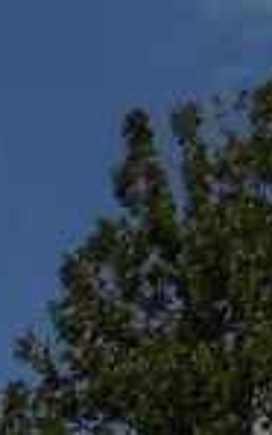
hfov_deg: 6.9
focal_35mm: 168
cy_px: 978
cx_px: -600
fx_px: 1995
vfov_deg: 10.9
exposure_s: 1/320
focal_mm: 4
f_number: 9.9
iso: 80
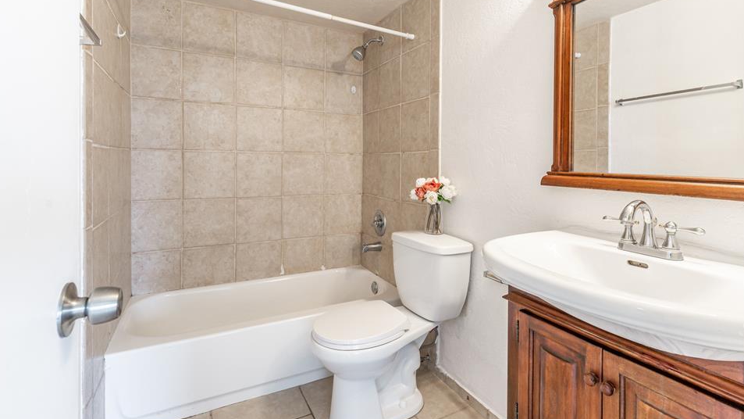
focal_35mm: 18
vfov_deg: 60.5
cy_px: 168
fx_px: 355
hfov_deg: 92.6
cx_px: 381
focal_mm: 16
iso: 200
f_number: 9
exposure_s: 1/8
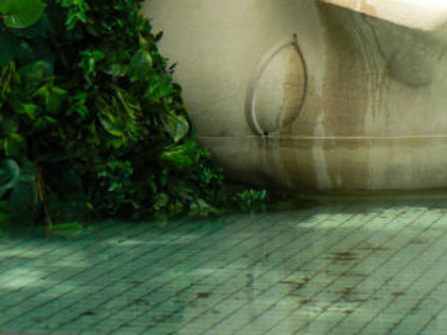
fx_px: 3072
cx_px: 339
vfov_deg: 6.2
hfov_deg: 8.3
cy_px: -32
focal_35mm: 238
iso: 80
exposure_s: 1/200
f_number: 5.6
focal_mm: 15.8
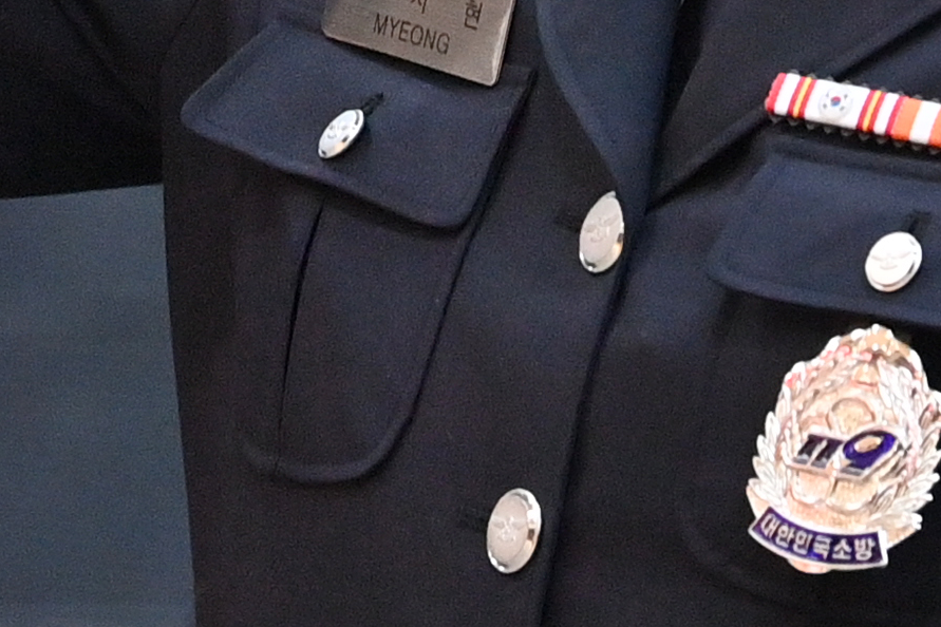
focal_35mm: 762
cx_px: 302
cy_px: -551
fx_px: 19916
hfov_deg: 2.7
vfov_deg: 1.8
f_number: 4
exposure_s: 1/200
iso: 1600
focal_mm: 122
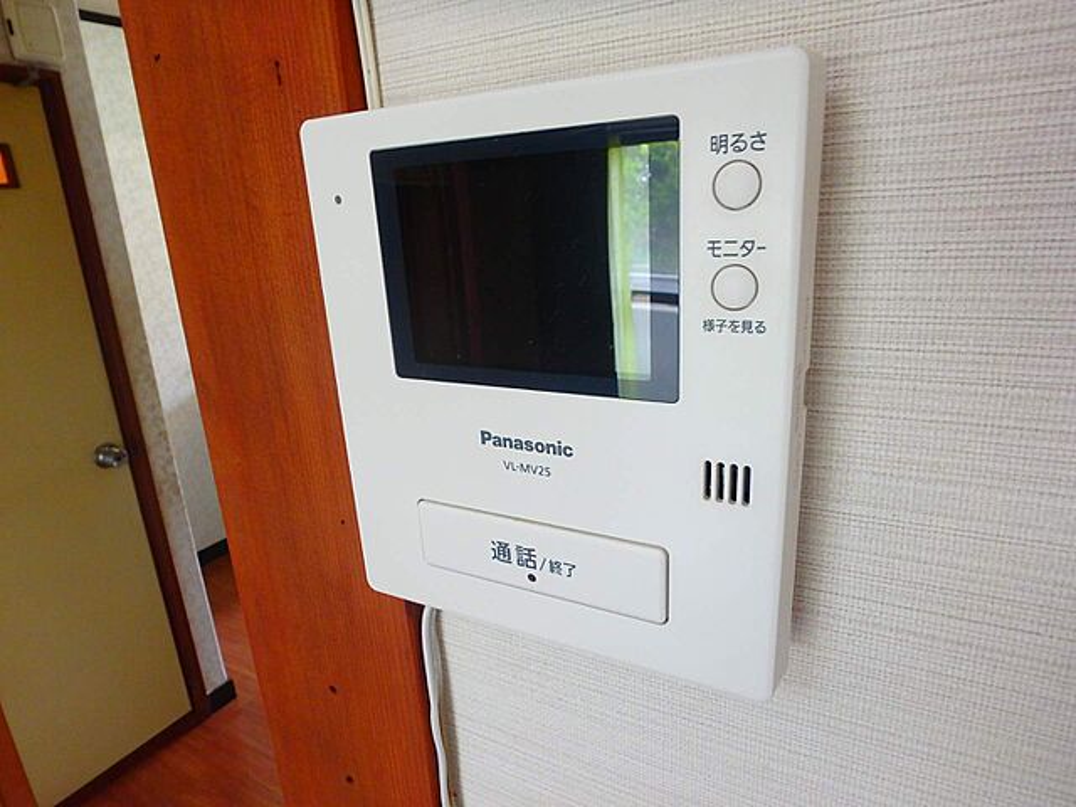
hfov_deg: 79.0
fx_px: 653
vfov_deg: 63.4
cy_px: 404
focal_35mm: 21
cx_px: 538
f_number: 3.5
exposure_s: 1/30
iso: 200
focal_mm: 3.7
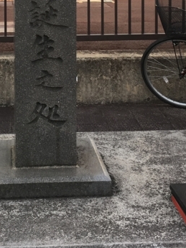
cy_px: -18
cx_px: 32
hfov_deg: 17.0
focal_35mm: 86
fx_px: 616
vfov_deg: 21.7
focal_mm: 4.15
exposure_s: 1/125
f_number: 2.2
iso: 25
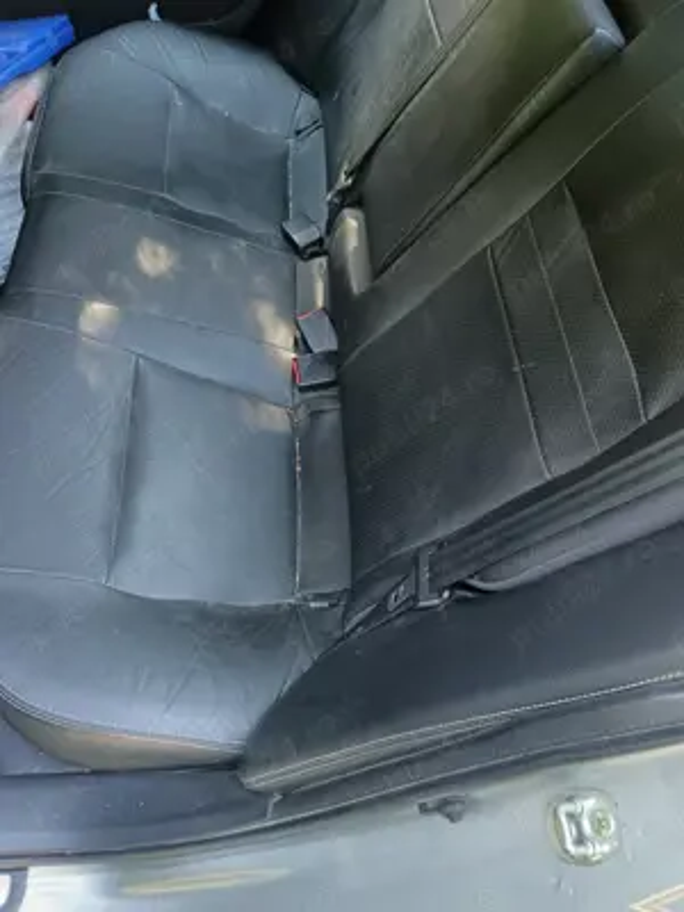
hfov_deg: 51.4
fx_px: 711
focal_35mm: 27
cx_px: 342
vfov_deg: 65.3
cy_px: 456
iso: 757
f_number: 1.9
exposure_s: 1/33.3
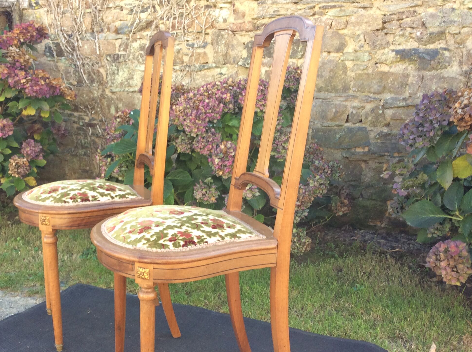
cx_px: 163
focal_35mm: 43
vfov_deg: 33.4
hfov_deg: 43.4
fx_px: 585
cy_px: 219
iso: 40
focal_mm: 3.3
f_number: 2.4
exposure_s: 1/100
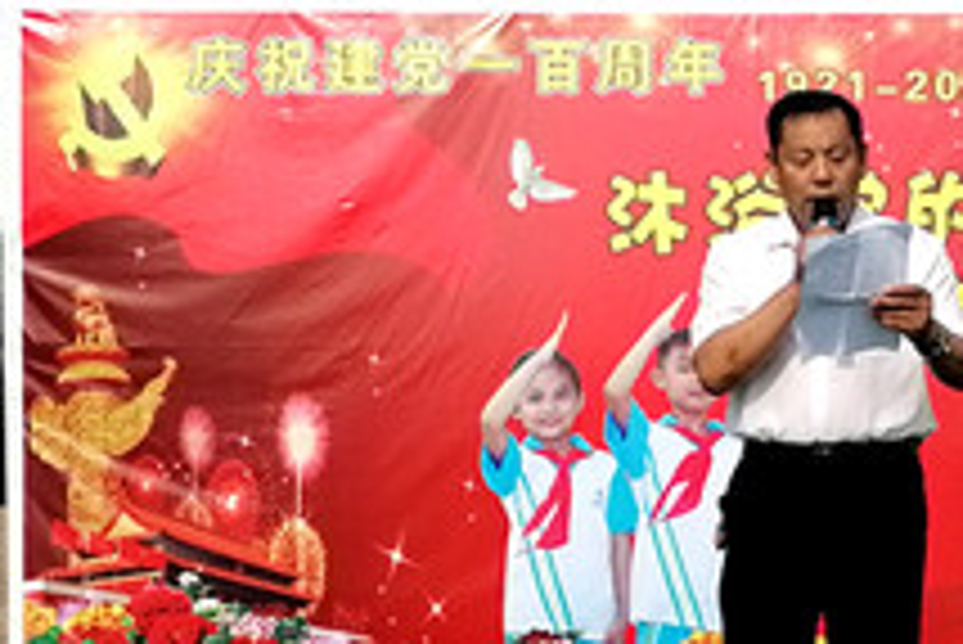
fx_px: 3185
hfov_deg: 17.0
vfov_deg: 11.5
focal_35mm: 119
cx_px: 810
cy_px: 552
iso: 50
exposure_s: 1/1876
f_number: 1.8
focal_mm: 5.3
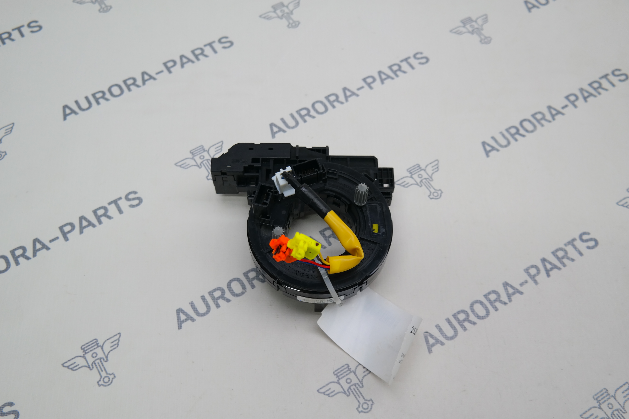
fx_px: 664
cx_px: 314
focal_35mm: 38
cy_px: 210
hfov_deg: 50.7
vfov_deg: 35.1
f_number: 4
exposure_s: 1/80
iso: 200
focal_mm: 25
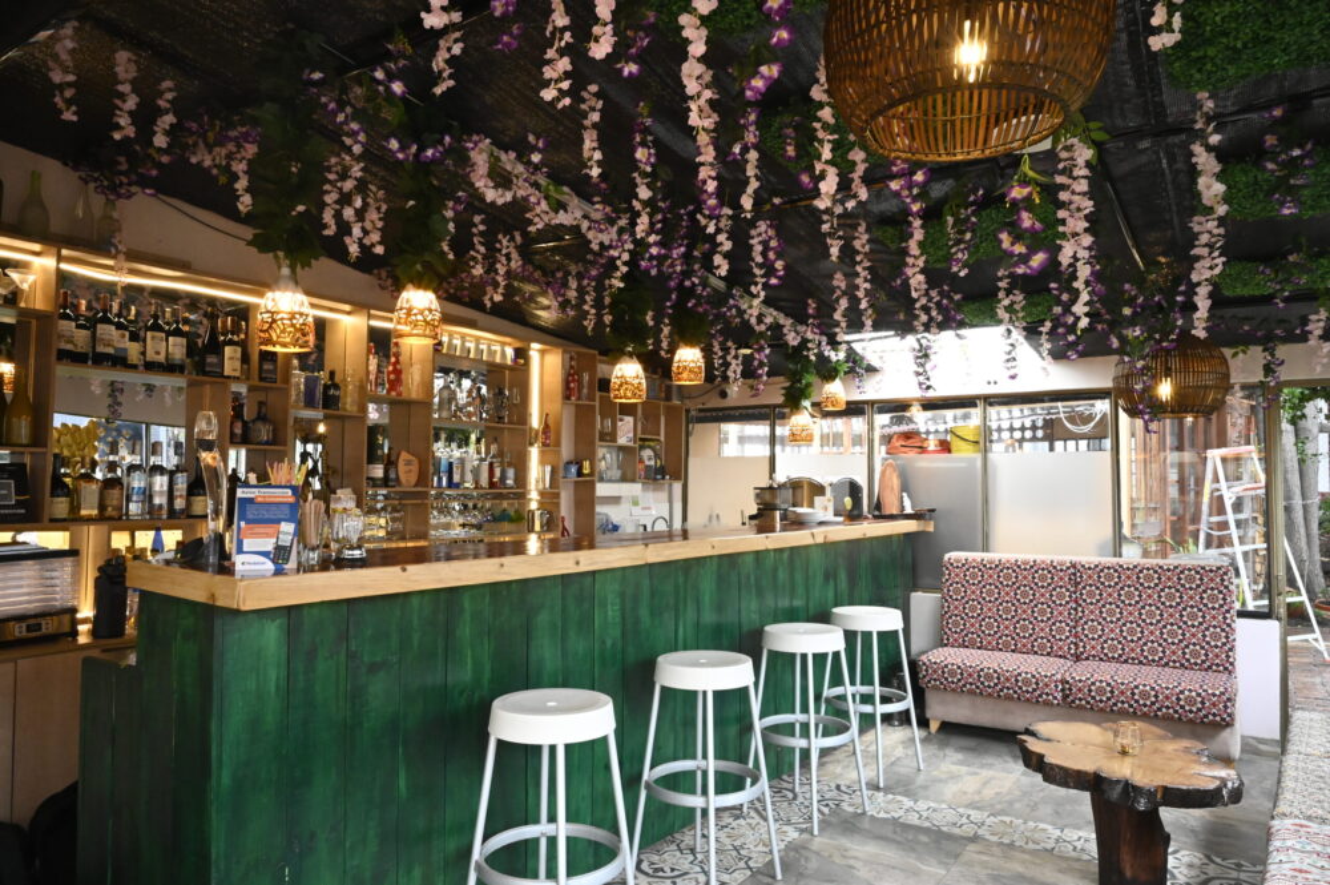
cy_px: 442
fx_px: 886
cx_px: 665
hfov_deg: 73.8
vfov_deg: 53.1
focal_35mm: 24
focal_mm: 24
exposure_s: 1/50
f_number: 16
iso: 10000
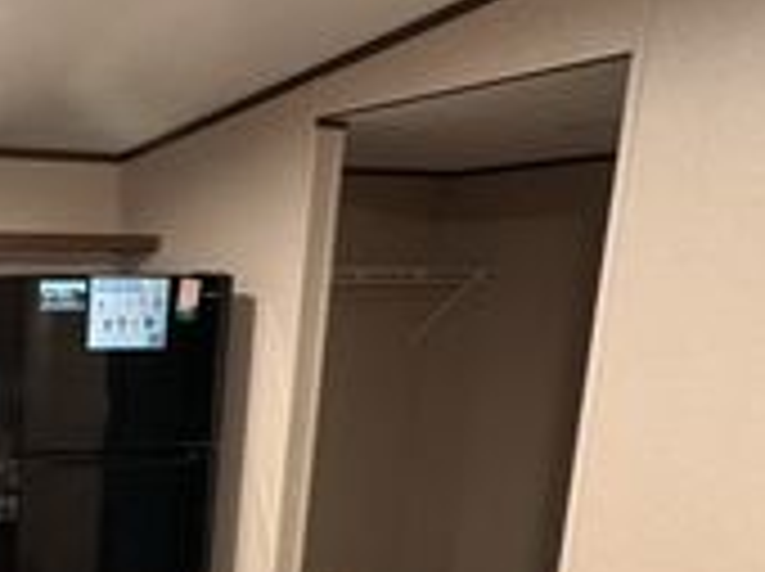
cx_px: -245
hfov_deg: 32.0
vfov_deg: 31.9
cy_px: 459
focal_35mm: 44
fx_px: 971
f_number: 2.2
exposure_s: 1/60
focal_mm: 2.22
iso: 1000
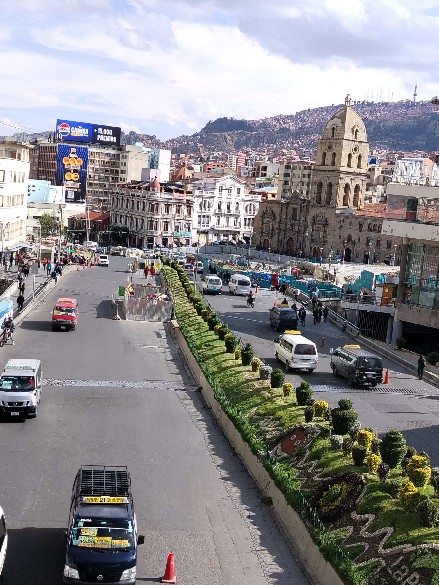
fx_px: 812
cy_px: 292
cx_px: 220
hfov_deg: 30.3
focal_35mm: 48
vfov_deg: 39.7
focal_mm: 5.25
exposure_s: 1/603
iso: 100
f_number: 1.75
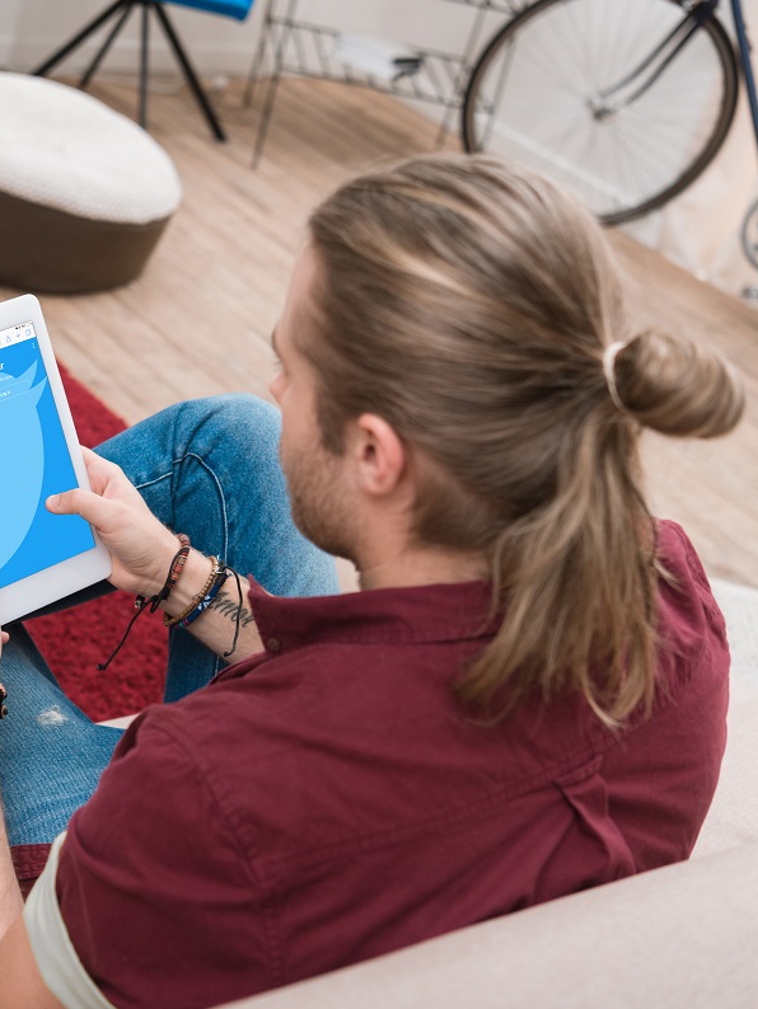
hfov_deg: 23.3
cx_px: 59
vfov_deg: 31.7
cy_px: 502
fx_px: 1780
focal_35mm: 61
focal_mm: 42
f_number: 3.5
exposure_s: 1/200
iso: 250
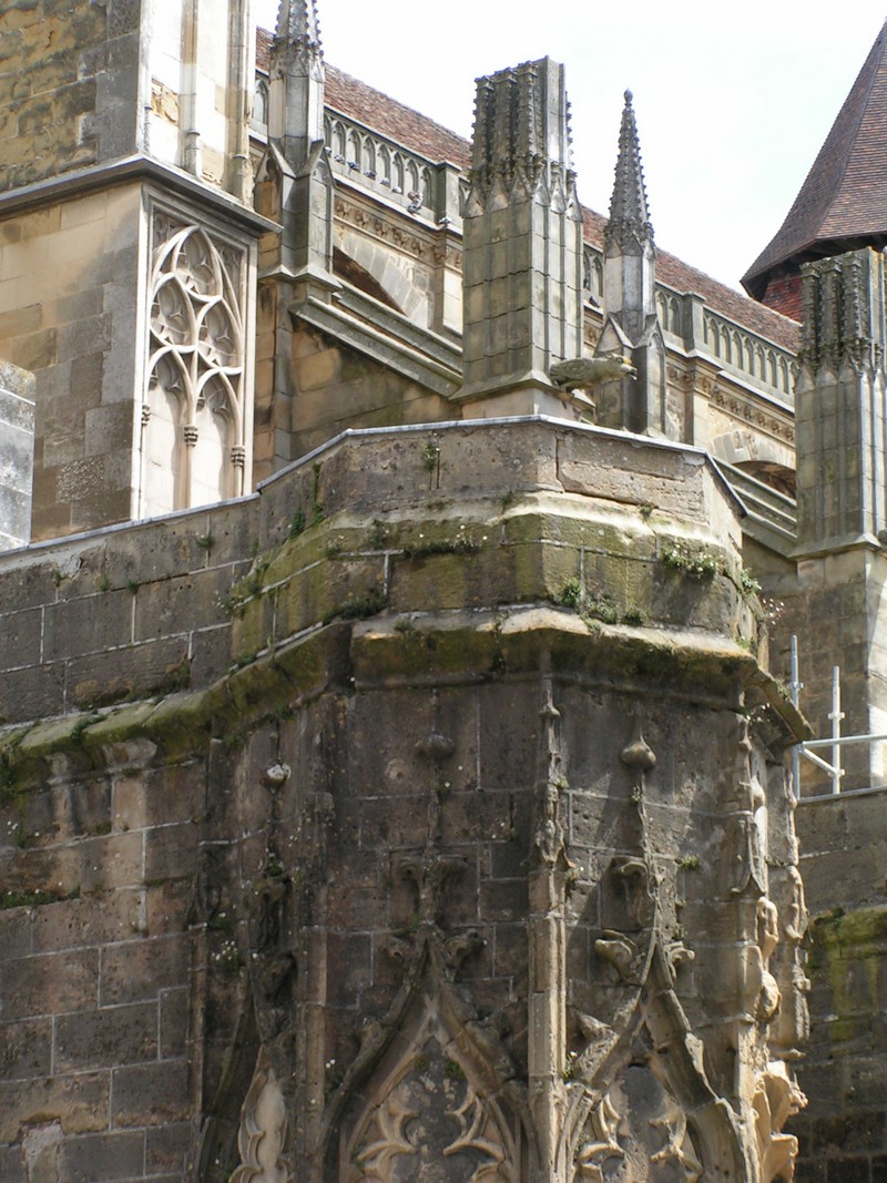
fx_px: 3691
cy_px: 592
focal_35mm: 108
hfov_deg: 13.7
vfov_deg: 18.2
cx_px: 444
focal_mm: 16.6
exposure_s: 1/200
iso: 50
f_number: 5
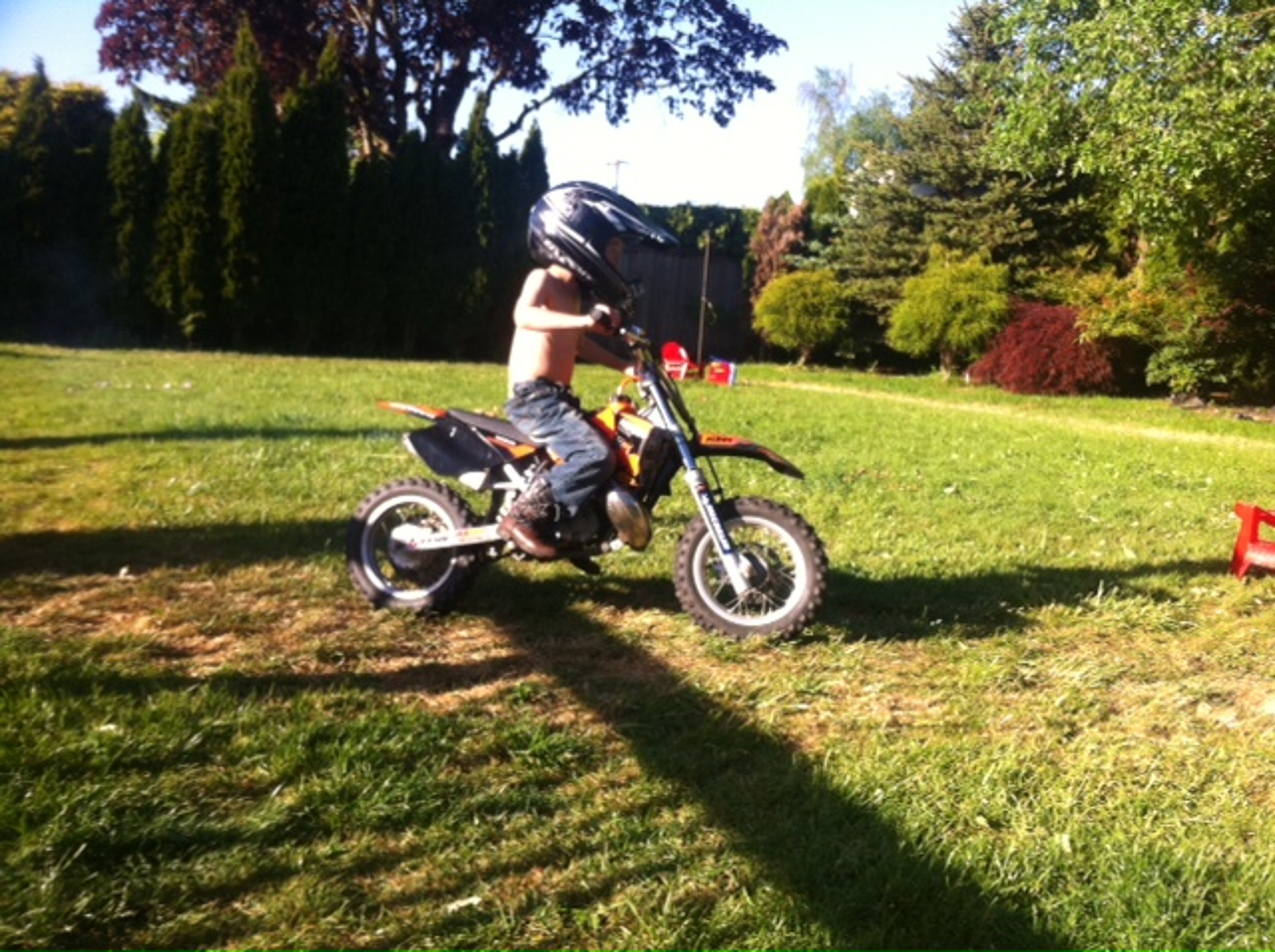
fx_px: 1287
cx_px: 638
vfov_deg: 40.6
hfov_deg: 52.7
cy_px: 476
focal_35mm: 35
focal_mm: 3.85
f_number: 2.8
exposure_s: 1/419
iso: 80
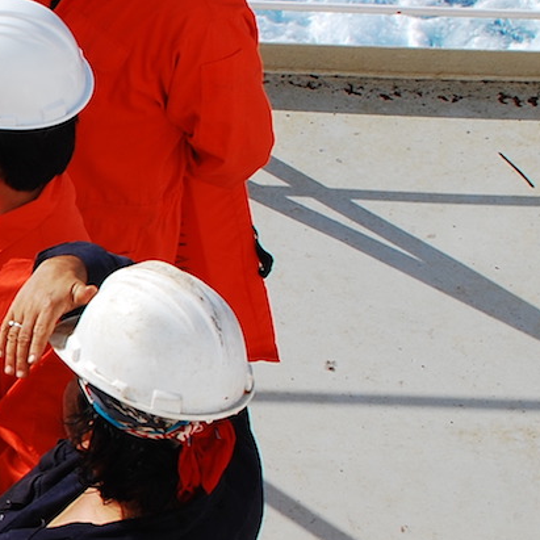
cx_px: -472
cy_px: 358
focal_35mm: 155
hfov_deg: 10.5
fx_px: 2736
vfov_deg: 11.3
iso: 100
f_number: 8
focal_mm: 26
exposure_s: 1/250
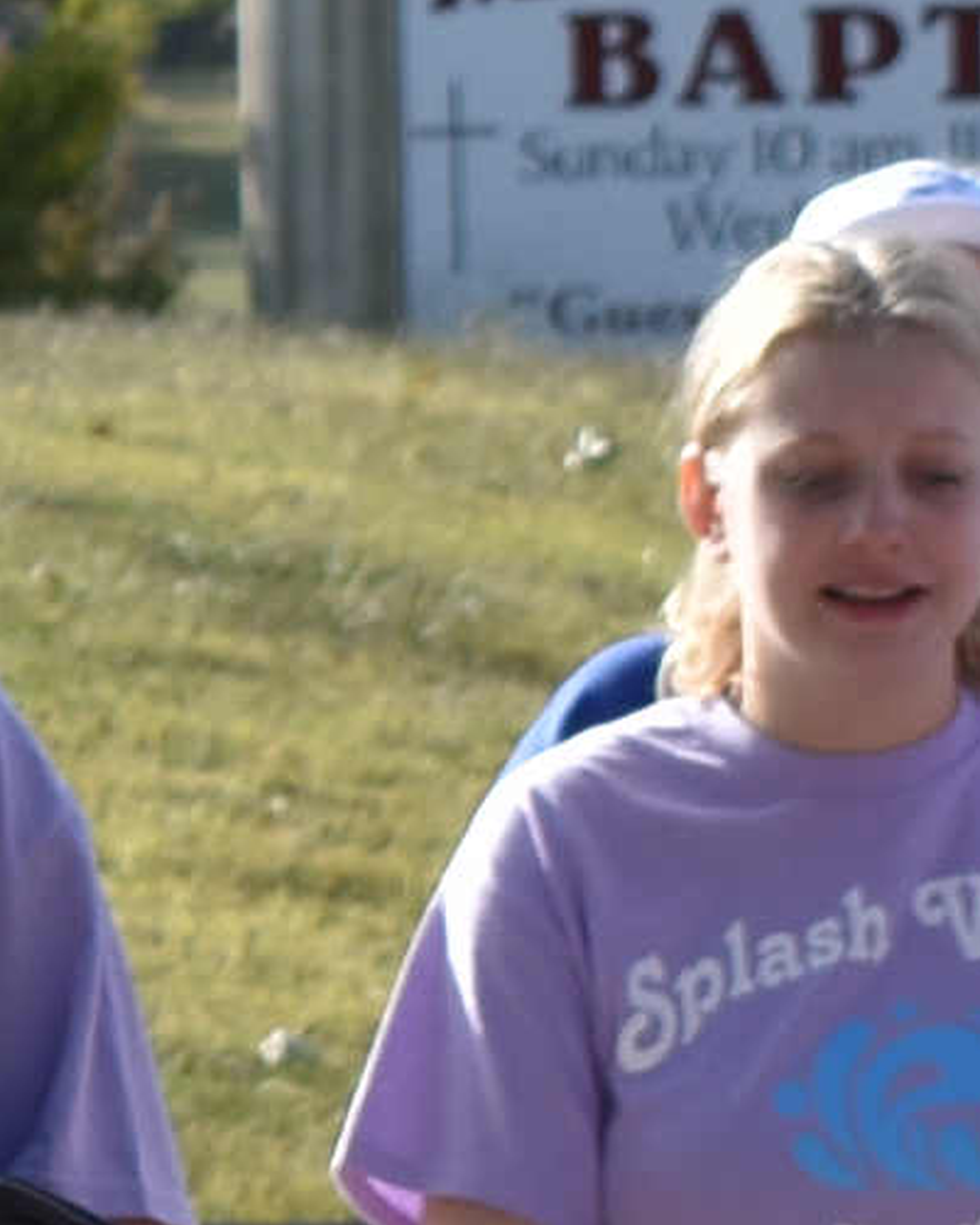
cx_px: -985
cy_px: 1044
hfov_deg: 2.2
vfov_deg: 2.8
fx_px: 25242
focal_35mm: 696
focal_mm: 55
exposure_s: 1/320
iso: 200
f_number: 9
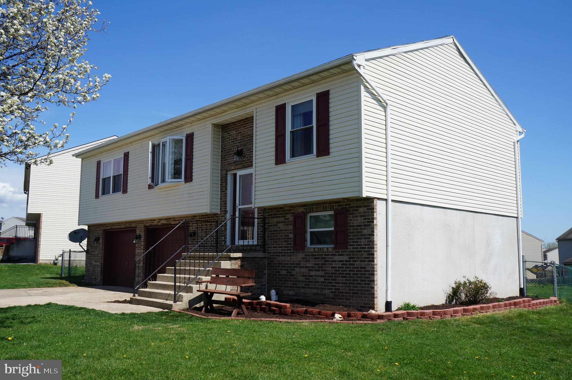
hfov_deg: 59.6
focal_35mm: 32
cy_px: 190
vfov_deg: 41.6
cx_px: 286
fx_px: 500
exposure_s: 1/320
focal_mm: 21
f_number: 13
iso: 200
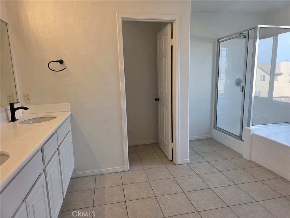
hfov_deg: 73.9
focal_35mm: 23
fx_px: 193
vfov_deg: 58.9
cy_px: 109
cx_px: 145
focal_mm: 6.3
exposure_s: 1/120
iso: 40
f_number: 1.7
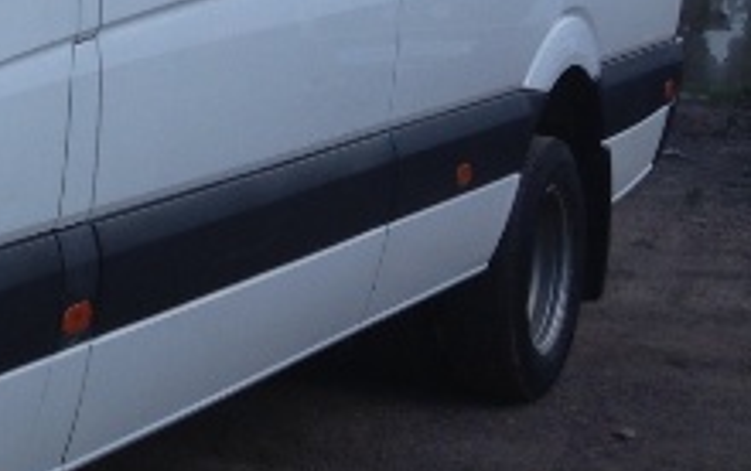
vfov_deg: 10.3
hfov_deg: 14.6
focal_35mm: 127
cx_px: -546
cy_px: 58
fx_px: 2602
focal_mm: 4.12
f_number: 2.4
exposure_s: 1/786
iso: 50
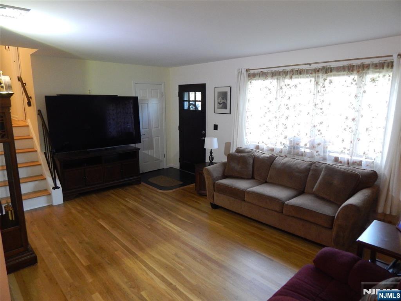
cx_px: 200
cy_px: 150
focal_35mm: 23
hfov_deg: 73.9
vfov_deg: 58.9
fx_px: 266
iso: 500
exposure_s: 1/30
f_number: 3
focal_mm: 4
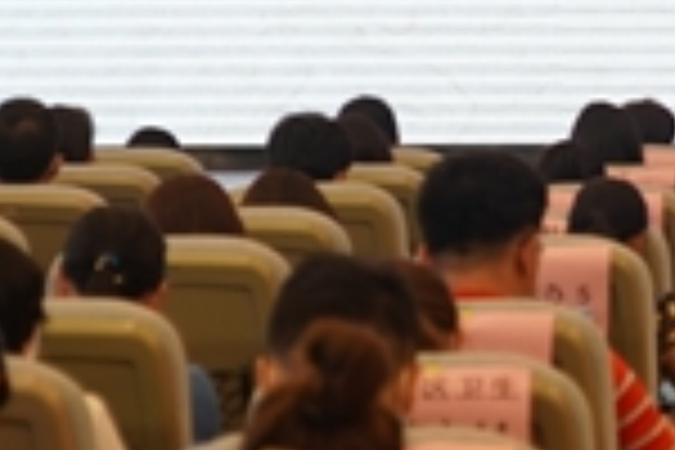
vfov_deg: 6.3
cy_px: -148
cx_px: 850
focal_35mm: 216
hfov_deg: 9.4
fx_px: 4050
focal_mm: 45
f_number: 2.8
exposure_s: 1/100
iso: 250
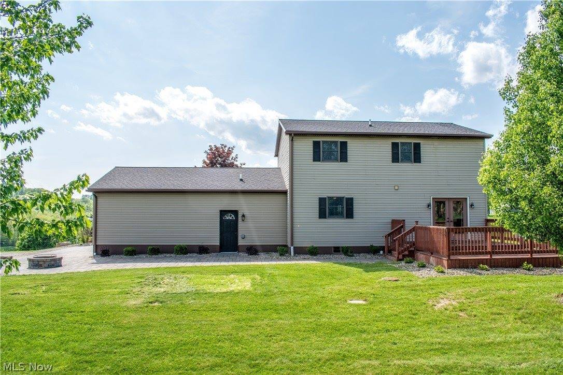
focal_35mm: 27
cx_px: 282
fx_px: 422
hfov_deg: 67.4
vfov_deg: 47.9
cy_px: 188
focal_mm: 18
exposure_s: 1/250
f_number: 8
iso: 100
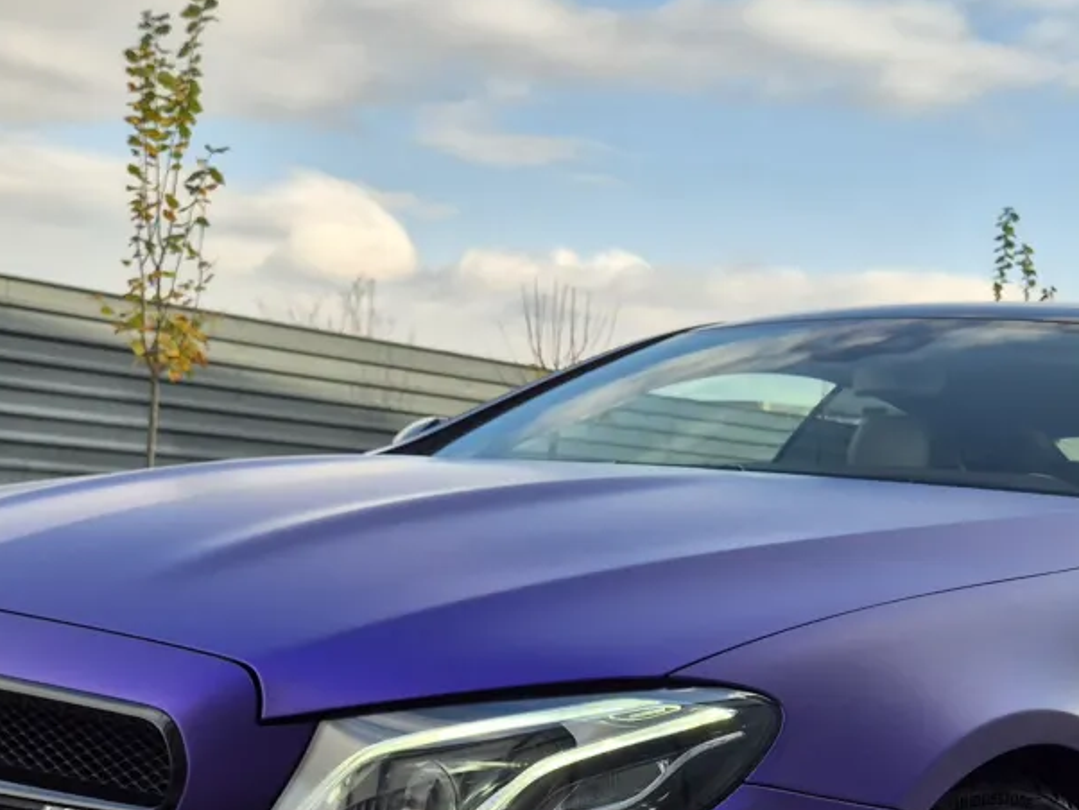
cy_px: 894
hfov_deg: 34.9
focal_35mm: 55
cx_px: 598
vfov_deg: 24.7
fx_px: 1715
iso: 25
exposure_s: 1/769
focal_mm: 5.4
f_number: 1.8
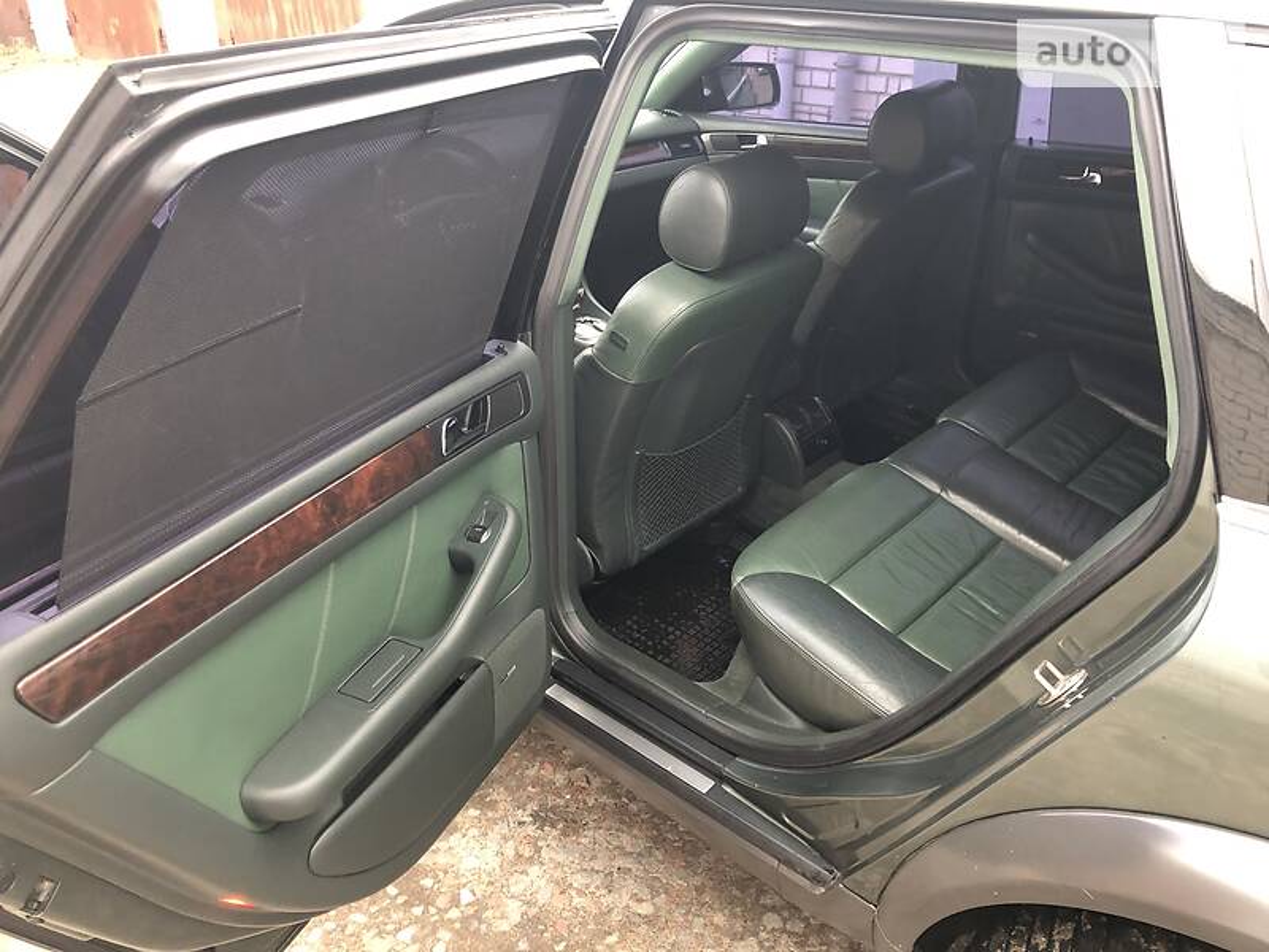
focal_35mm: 28
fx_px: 1026
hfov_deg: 63.4
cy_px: 476
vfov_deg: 49.7
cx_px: 634
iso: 32
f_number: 1.8
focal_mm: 4
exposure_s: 1/30
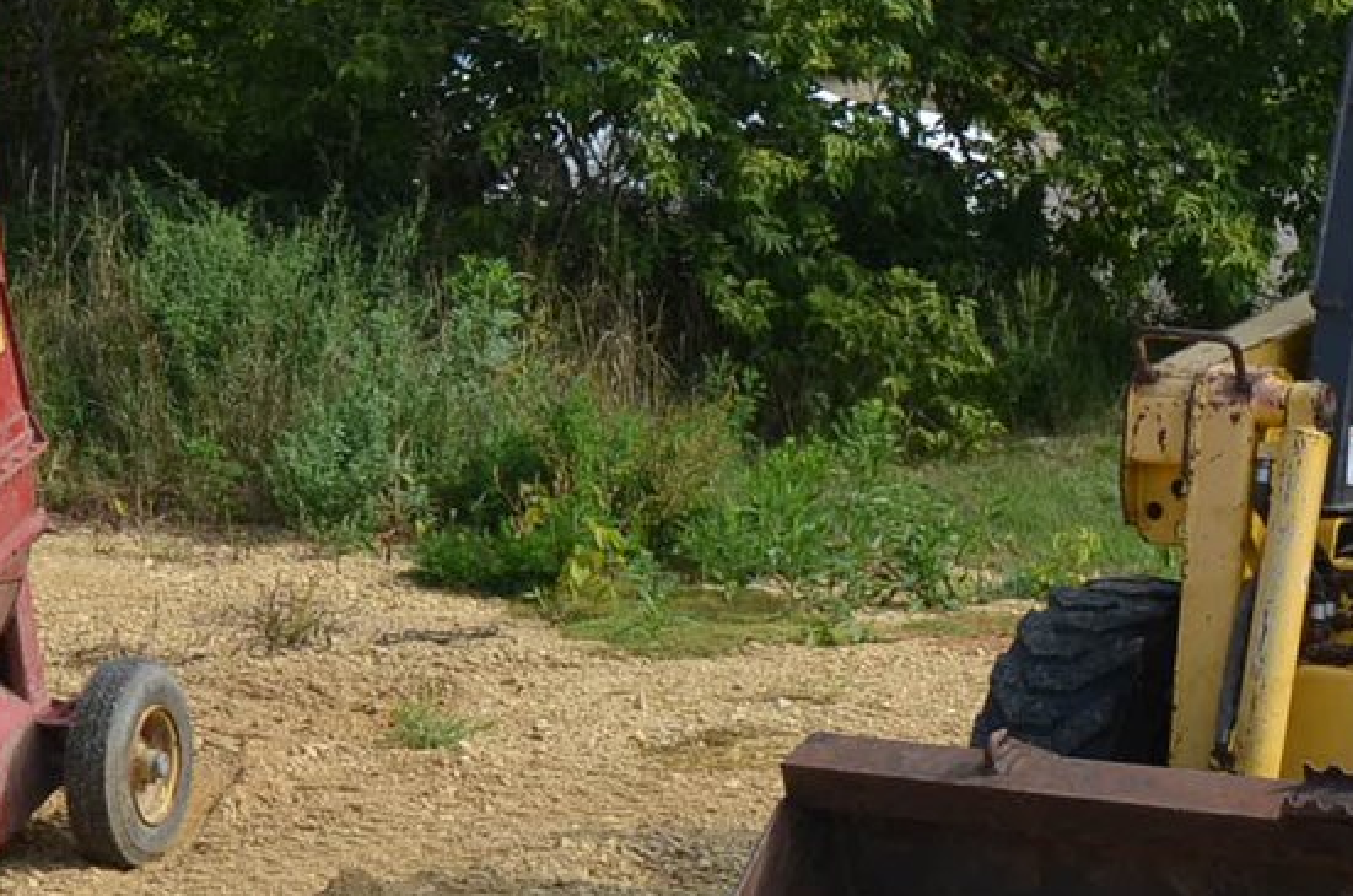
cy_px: 394
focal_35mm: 112
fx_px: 4201
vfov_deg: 12.2
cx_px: 857
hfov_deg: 18.3
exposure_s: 1/250
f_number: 8
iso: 125
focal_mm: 24
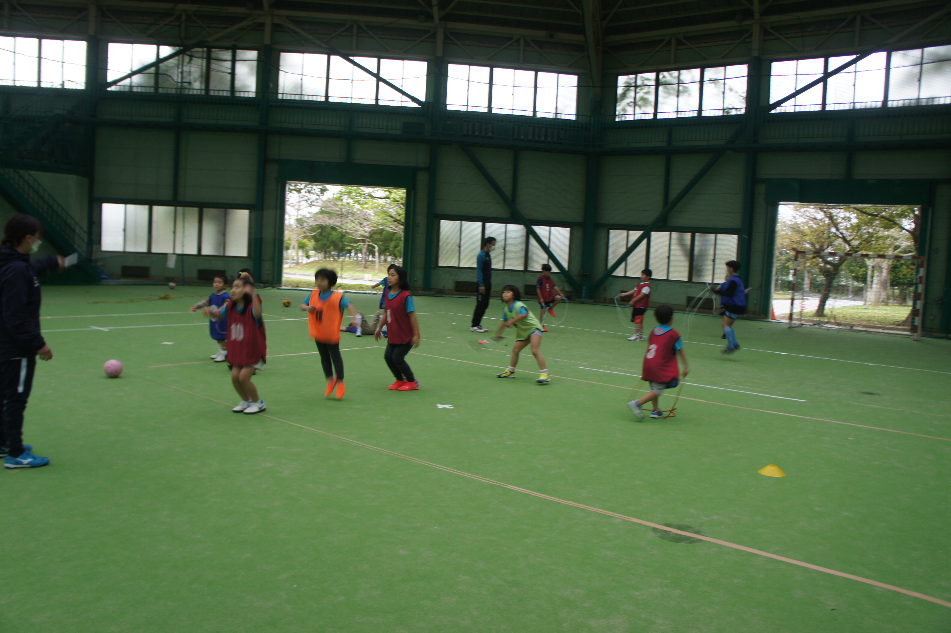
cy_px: 316
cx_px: 476
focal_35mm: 27
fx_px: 713
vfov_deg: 47.9
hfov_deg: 67.4
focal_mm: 18
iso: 200
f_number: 4
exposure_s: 1/30
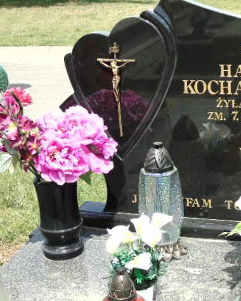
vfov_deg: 26.8
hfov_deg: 21.3
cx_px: 195
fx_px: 633
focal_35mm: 71
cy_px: 150
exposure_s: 1/500
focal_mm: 9.6
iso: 80
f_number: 4.3
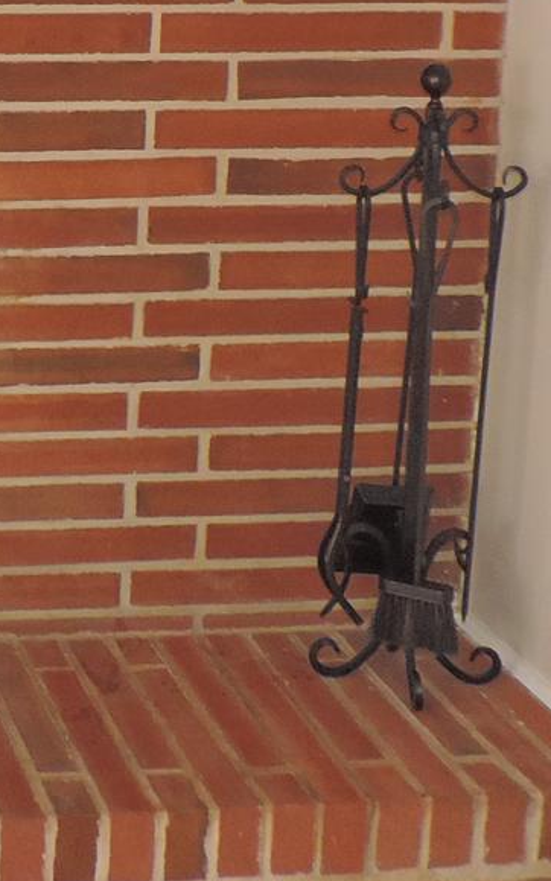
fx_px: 2162
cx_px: -277
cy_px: 126
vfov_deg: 22.6
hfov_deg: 13.7
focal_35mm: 90
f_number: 3
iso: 360
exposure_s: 1/40
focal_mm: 4.3
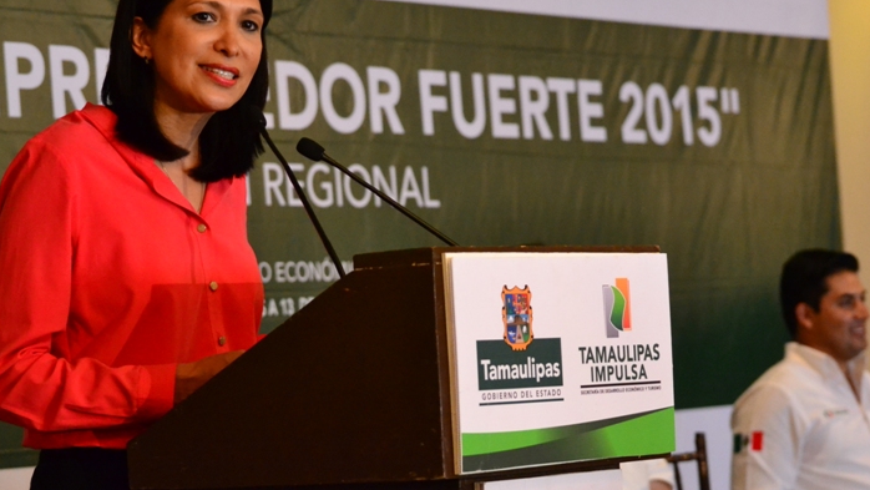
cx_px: 408
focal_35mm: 126
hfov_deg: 17.0
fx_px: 2907
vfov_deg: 9.6
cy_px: 215
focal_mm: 70
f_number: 4.5
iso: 3200
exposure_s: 1/50
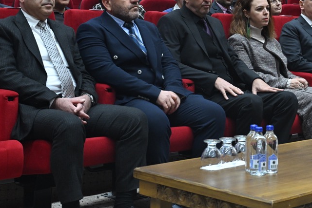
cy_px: 19
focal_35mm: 82
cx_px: 249
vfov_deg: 16.4
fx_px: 711
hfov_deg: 24.4
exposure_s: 1/40
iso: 2500
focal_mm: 41
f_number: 5.6
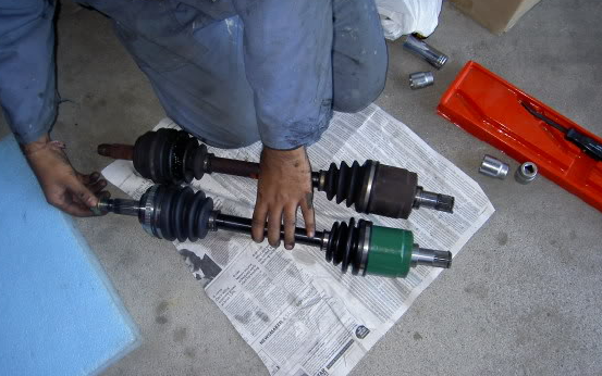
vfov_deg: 34.4
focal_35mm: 37
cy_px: 208
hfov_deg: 52.7
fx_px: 607
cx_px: 294
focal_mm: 5.6
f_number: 2.8
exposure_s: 1/60
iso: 100
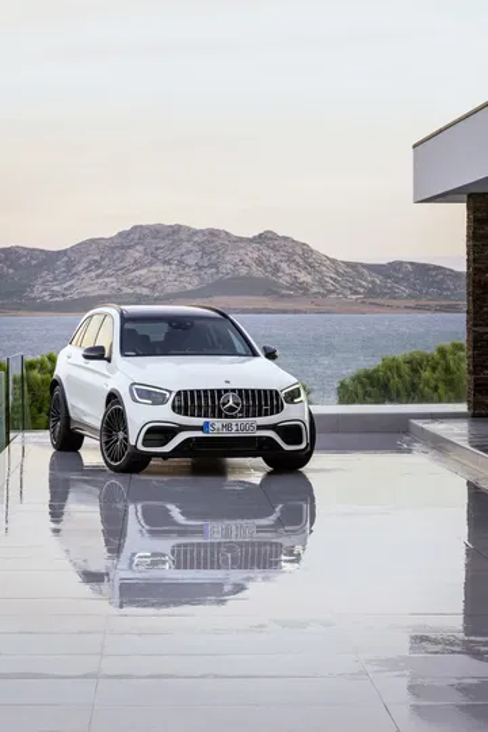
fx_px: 2033
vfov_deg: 20.4
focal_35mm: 100
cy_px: 366
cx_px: 244
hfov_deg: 13.7
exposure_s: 1/10
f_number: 11
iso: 200
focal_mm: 100
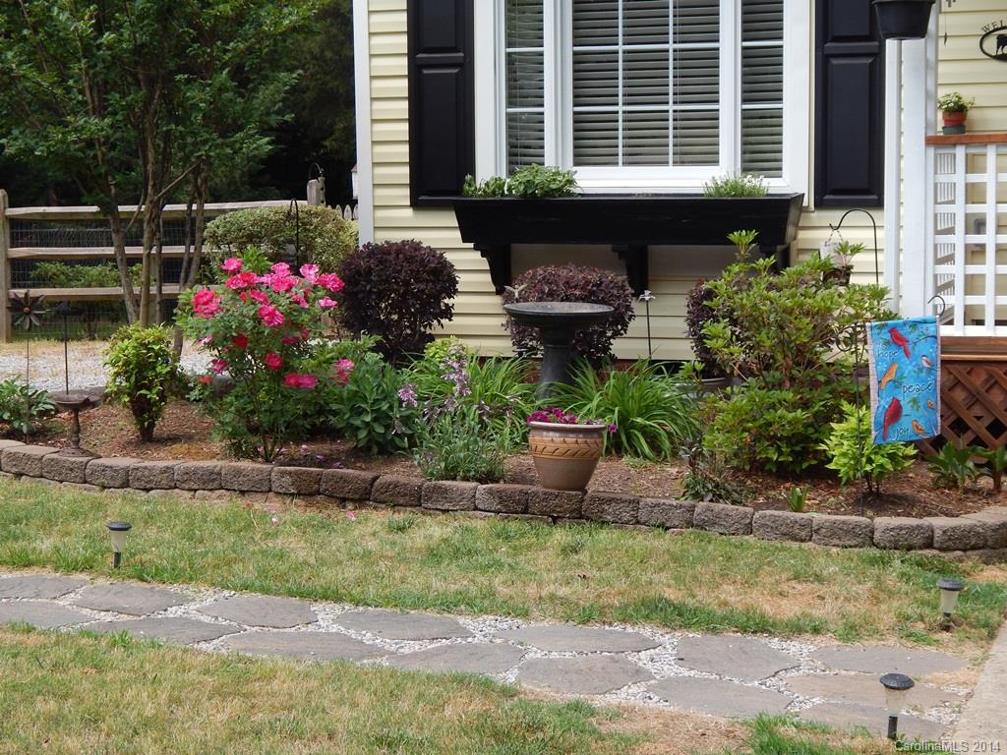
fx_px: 2007
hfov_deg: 28.2
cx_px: 504
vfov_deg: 21.3
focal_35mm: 69
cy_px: 378
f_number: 4.1
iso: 125
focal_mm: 12.3
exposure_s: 1/250
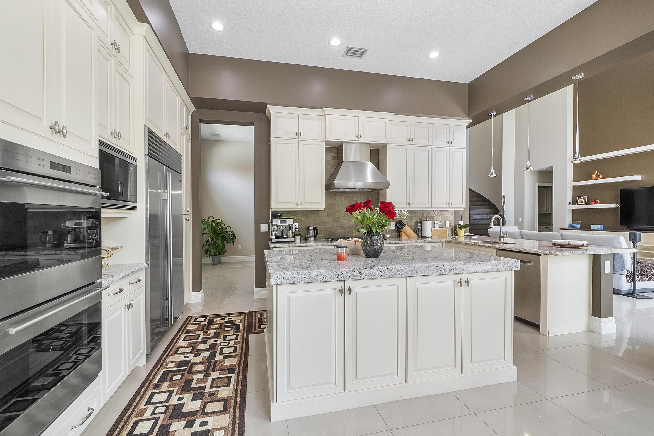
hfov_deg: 100.4
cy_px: 218
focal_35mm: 15
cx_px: 327
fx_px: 273
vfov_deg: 77.3
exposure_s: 1/13
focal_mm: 10
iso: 160
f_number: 11
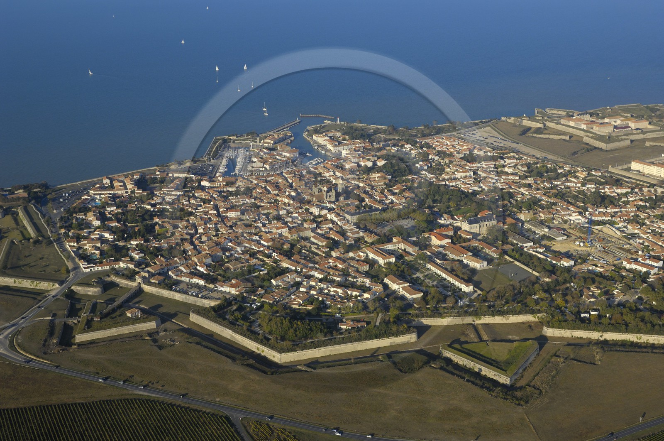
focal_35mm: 42
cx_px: 332
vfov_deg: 31.8
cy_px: 220
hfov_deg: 46.5
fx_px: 774
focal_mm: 28
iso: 100
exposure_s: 1/750
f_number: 5
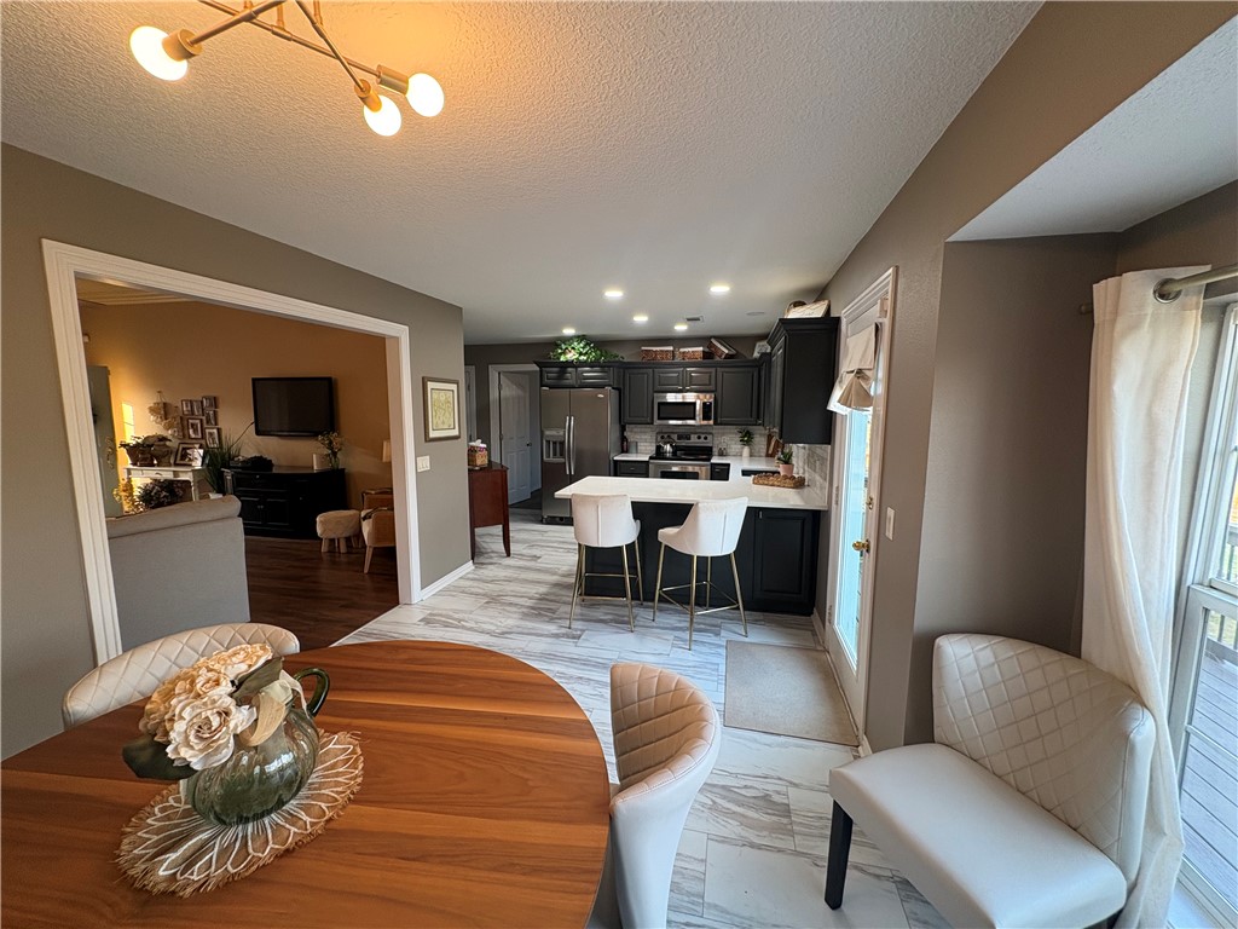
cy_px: 464
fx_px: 501
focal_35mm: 14
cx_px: 619
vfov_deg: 85.7
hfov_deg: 102.1
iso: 160
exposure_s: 1/60
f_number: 2.2
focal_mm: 2.22
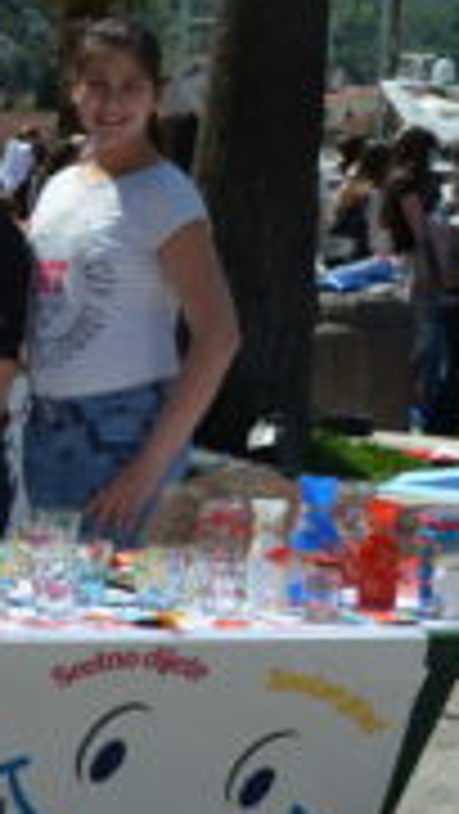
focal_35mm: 125
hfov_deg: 9.1
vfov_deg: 17.1
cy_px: 429
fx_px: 2710
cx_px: -446
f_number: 8
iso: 100
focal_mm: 29
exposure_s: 1/250
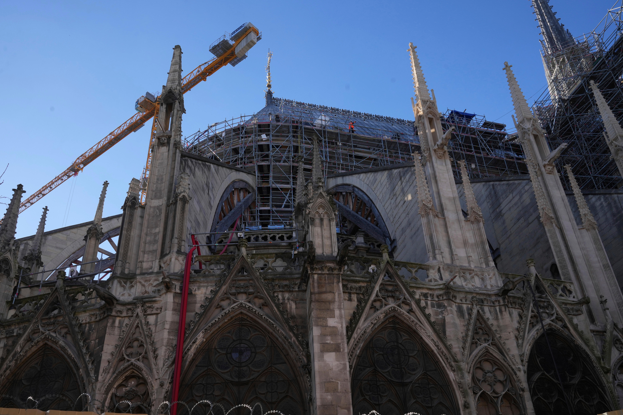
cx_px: 312
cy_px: 208
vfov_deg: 40.0
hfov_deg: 57.2
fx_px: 571
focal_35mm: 33
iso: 400
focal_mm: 33
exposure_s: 1/250
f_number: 11
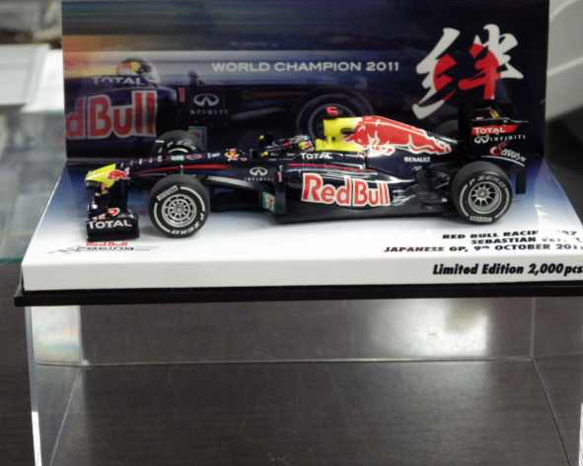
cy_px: 231
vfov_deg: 20.4
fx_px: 1294
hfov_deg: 25.4
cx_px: 284
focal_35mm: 75
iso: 800
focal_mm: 12.8
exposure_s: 1/45
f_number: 4.2
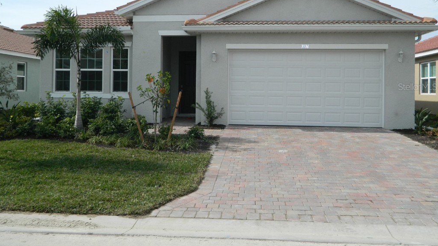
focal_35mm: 34
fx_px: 395
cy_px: 86
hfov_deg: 58.0
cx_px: 218
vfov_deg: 34.4
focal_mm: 5.6
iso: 110
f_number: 9.1
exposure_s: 1/200
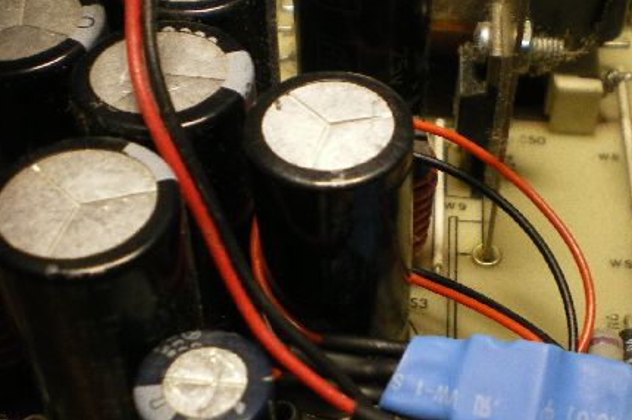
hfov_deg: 32.6
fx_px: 1070
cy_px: 337
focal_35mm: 61
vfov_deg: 21.9
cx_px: 422
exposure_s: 1/50
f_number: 3.1
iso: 250
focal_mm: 6.3
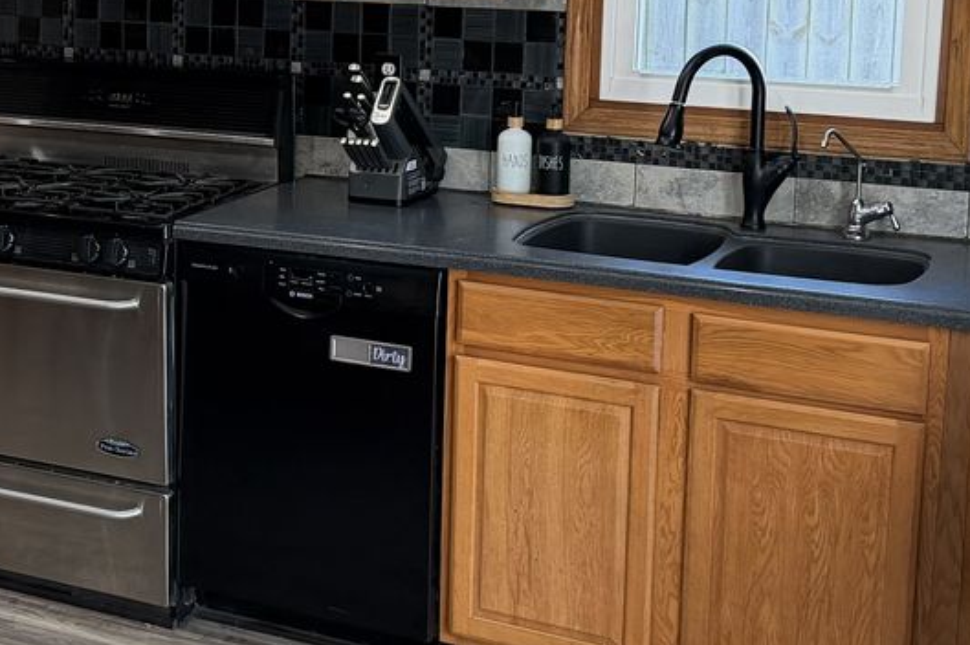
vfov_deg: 19.8
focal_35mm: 68
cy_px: 128
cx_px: 160
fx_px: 1831
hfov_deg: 28.9
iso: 250
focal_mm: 6.76
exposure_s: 1/120
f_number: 1.78
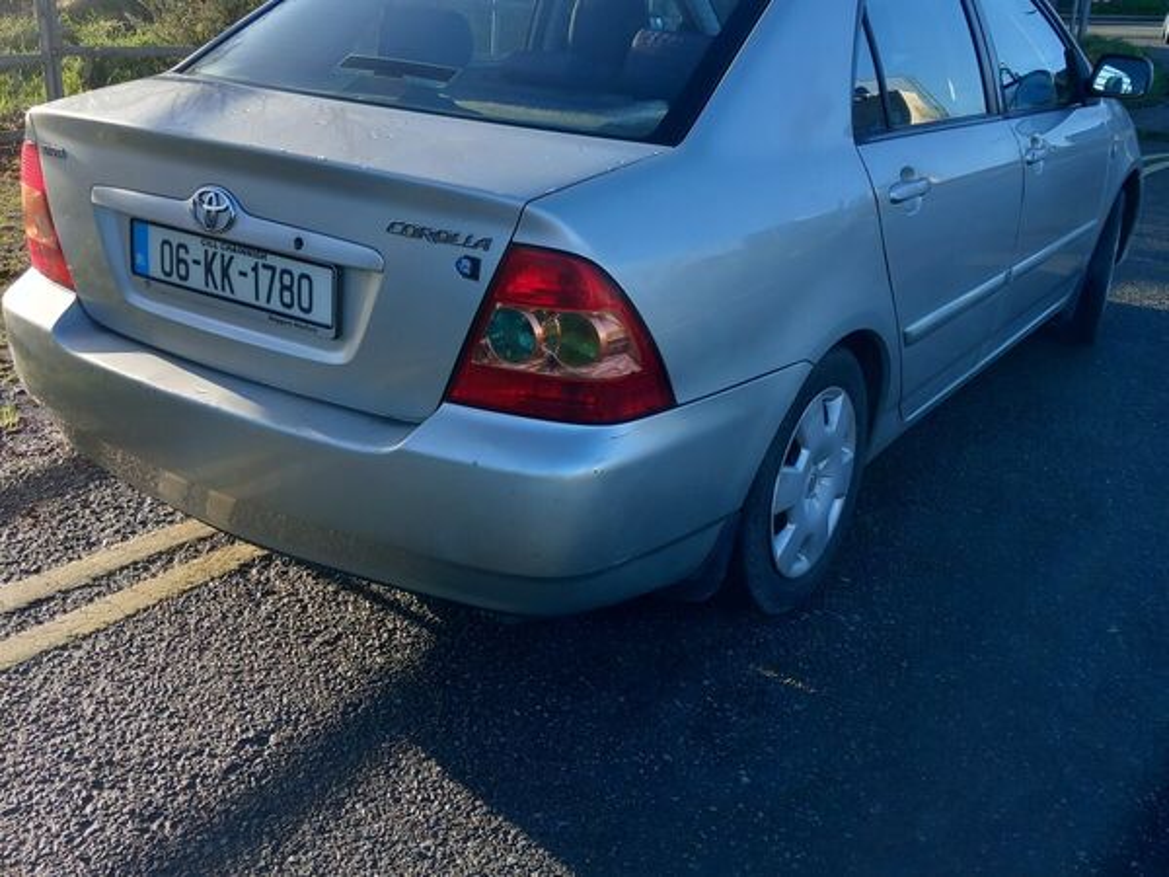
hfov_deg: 65.3
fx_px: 912
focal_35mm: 27
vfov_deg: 51.4
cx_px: 584
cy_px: 438
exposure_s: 1/121
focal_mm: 4
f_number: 1.8
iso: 20
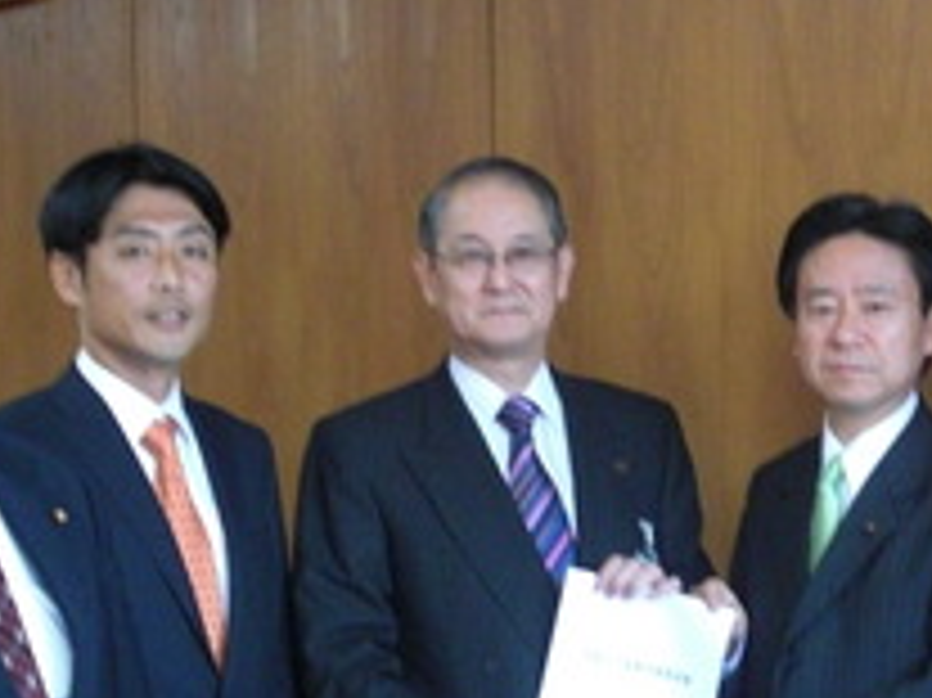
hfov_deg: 18.7
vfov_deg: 14.1
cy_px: 624
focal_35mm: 104
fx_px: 2798
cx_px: 738
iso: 400
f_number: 3.1
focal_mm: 7.6
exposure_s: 1/80
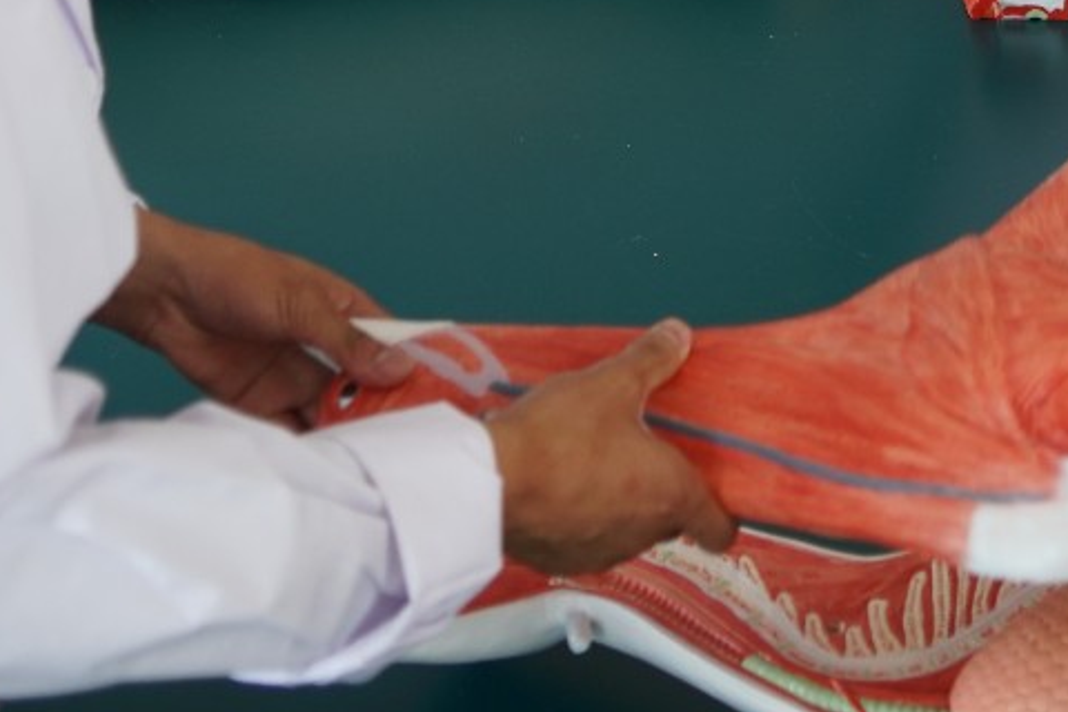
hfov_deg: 24.8
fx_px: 2373
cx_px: 901
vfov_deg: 15.5
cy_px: -413
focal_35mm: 80
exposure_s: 1/60
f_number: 3.5
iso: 250
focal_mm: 24
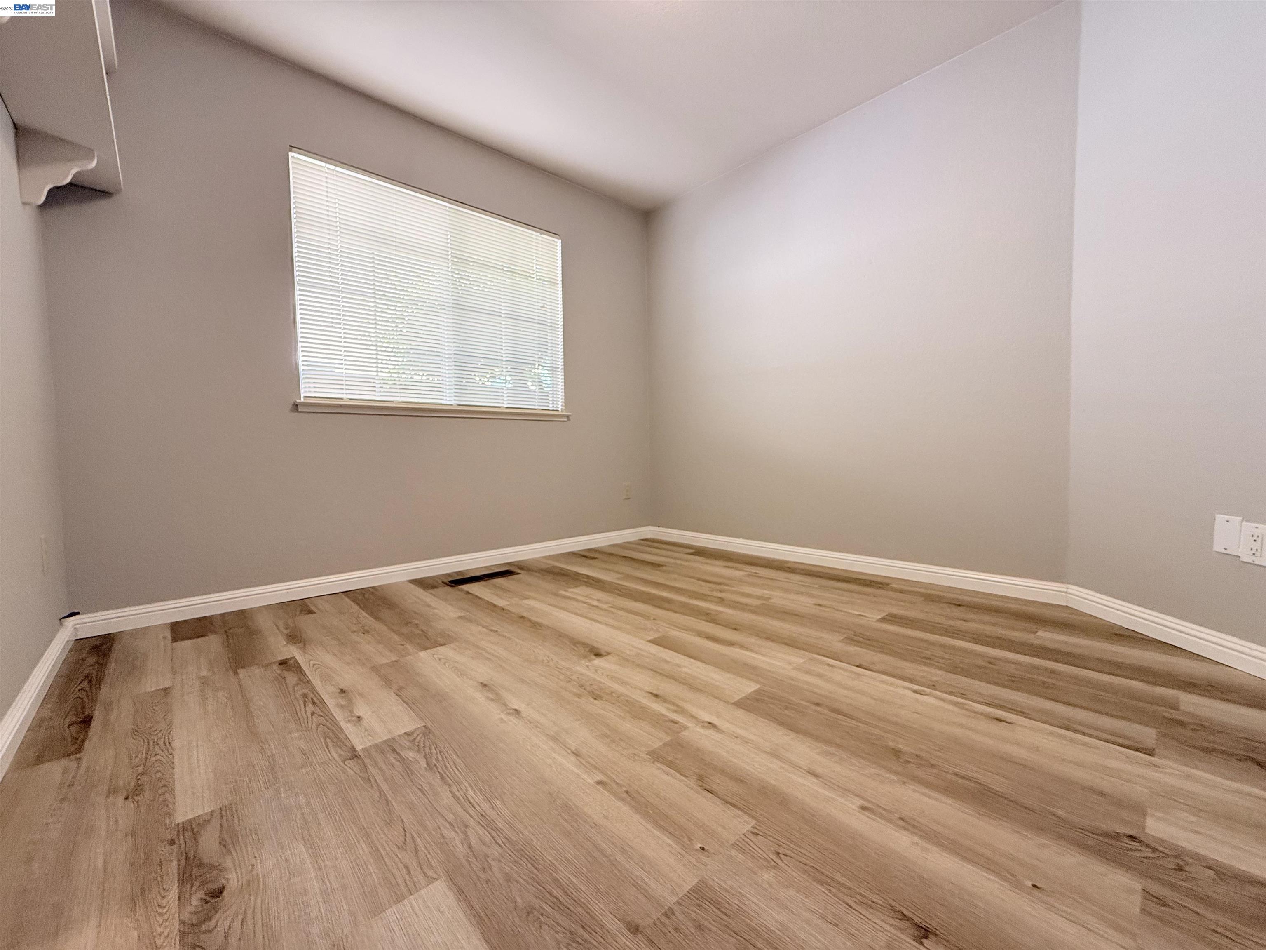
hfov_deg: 102.1
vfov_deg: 85.7
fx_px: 512
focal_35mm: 14
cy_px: 475
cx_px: 633
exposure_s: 1/120
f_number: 2.2
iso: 250
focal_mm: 2.22
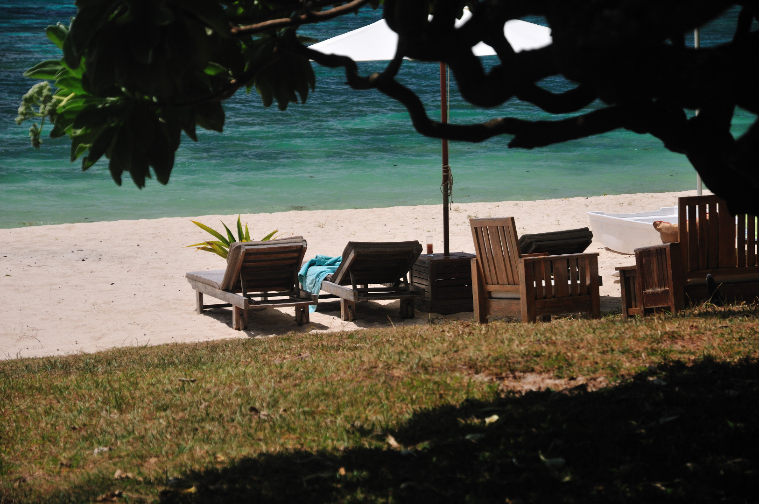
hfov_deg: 20.0
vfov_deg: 13.4
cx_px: 380
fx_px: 2148
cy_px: 252
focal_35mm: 102
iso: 200
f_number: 5.6
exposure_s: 1/640
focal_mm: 68
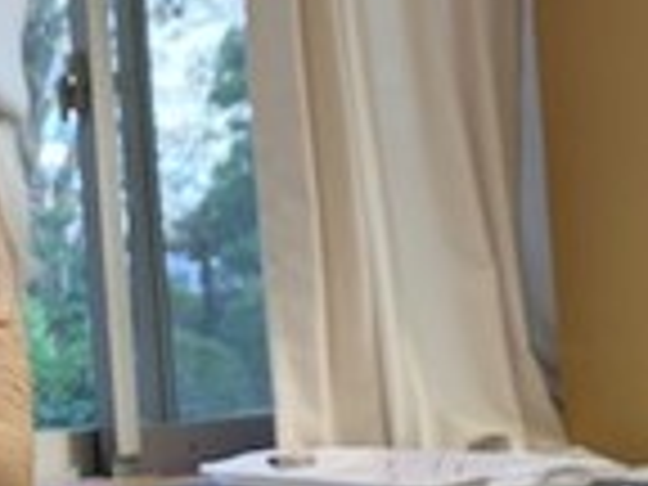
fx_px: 1853
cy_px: 315
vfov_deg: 14.9
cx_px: -268
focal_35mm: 99
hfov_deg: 18.1
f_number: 1.8
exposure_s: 1/60
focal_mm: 4.25
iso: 64
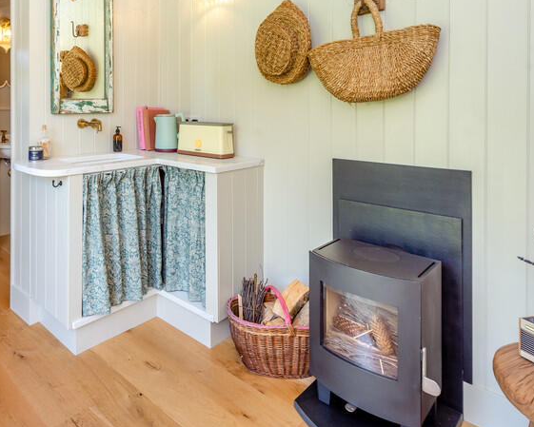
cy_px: 107
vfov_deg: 55.9
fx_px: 379
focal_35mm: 24
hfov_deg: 66.6
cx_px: 144
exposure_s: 1/15
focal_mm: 14
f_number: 8
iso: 100
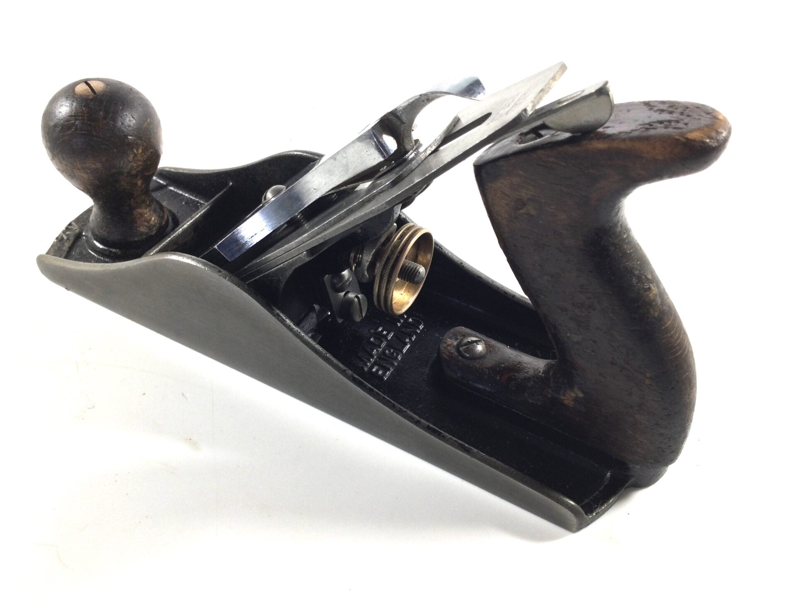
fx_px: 713
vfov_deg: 45.4
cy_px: 298
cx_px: 398
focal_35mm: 31
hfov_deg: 58.4
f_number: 2.4
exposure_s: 1/50
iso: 32
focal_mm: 3.3
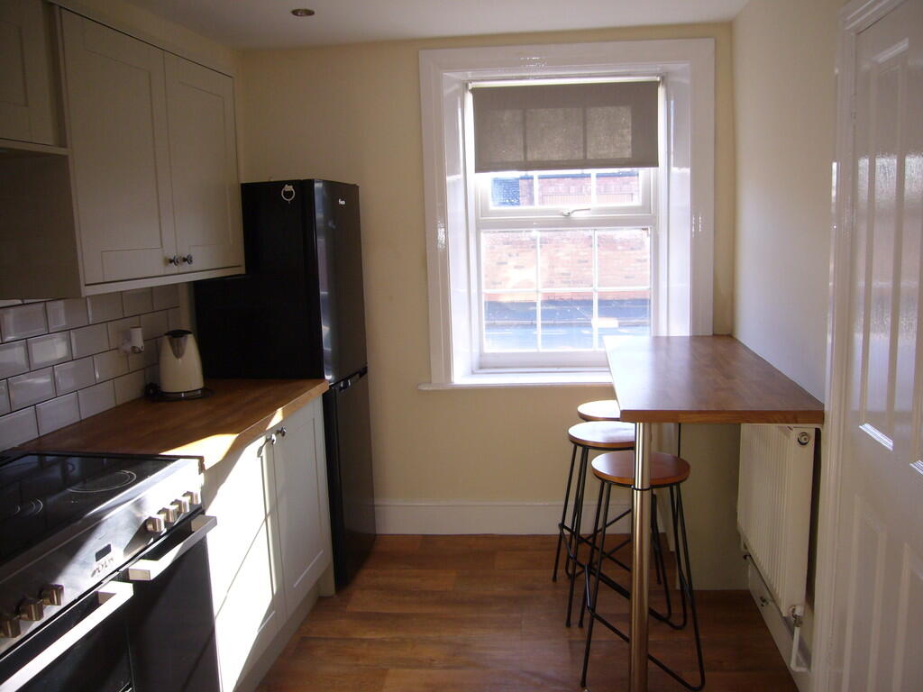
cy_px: 346
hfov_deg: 63.4
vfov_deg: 49.7
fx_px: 747
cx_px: 462
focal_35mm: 28
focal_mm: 4.6
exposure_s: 1/80
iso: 80
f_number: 2.8
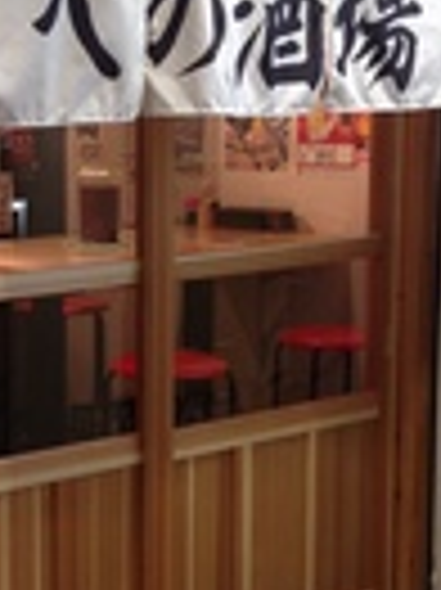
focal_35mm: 101
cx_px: -54
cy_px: 360
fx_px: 1718
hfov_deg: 14.3
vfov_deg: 19.4
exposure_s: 1/20
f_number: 2.4
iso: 64
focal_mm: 4.12
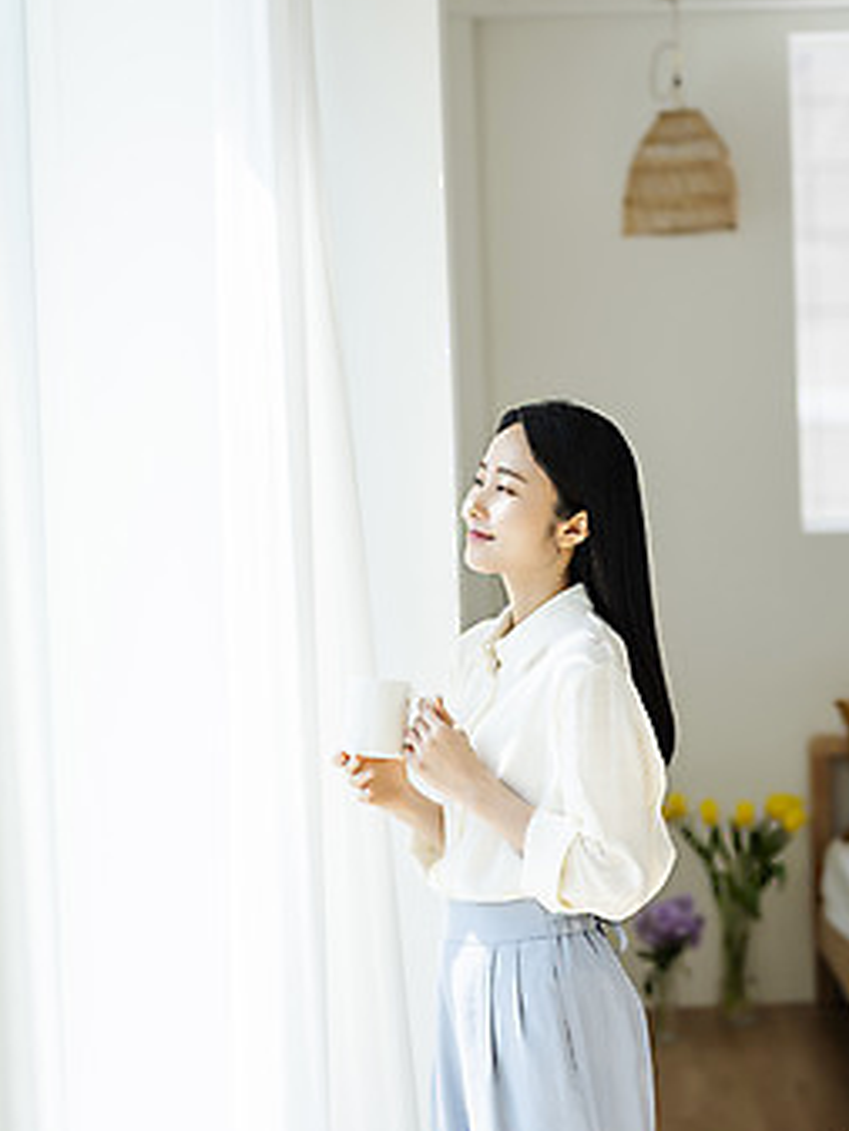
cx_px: 414
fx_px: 3170
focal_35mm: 97
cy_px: 510
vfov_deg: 20.2
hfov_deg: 15.3
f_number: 2.8
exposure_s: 1/400
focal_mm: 85
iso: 125
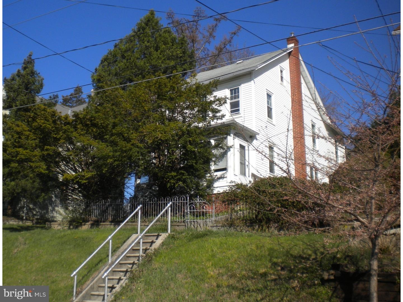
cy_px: 151
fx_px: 407
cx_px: 202
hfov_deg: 52.6
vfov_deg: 40.7
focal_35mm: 35
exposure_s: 1/838
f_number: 4.6
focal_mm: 6.3
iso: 80
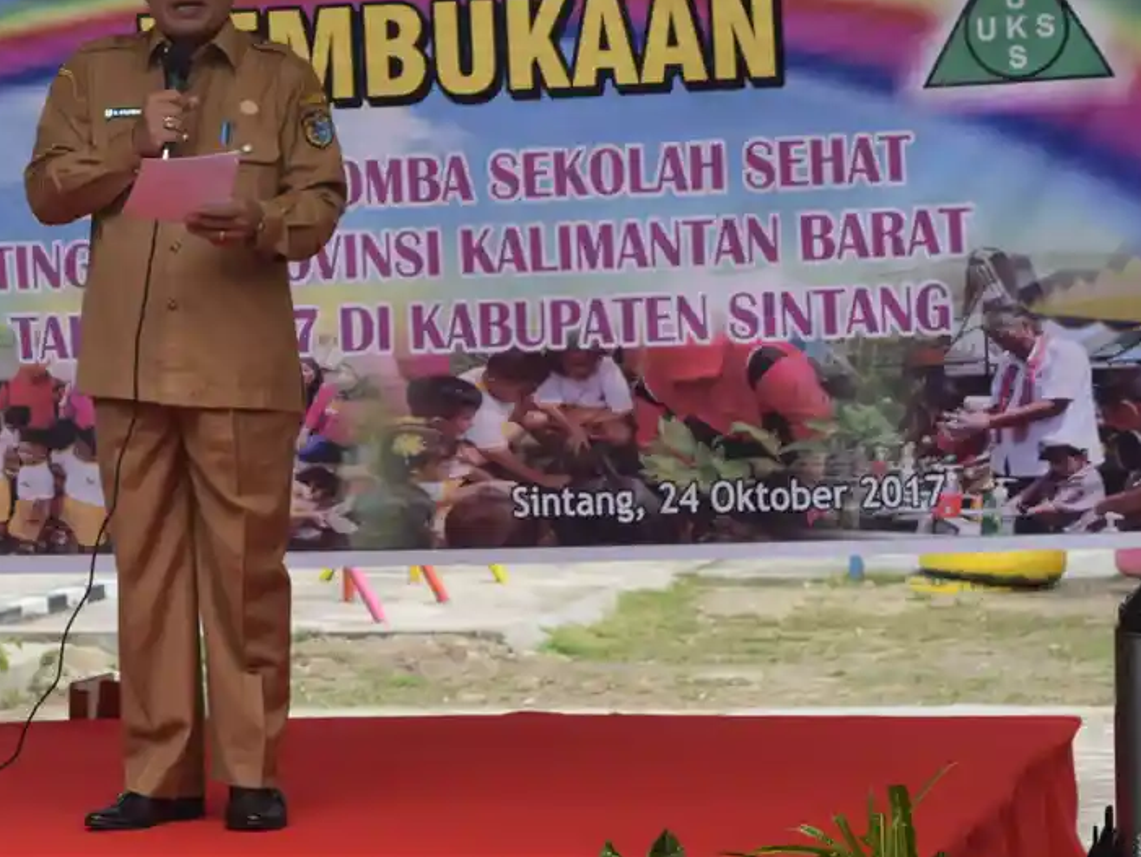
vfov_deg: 10.9
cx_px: 176
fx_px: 4478
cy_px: 240
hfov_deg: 14.4
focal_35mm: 136
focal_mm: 55
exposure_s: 1/250
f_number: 8
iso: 220
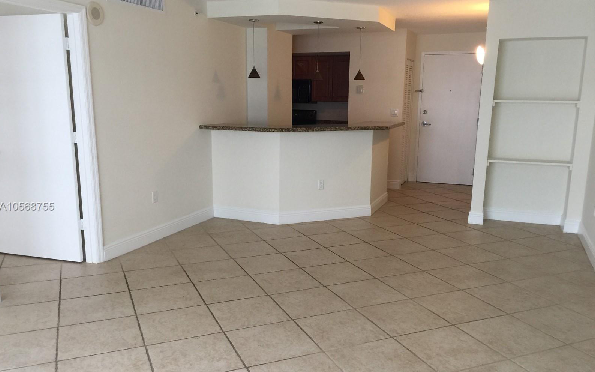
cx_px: 297
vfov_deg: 40.5
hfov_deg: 61.2
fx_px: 503
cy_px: 207
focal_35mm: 31
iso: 50
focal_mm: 4.15
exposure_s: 1/30
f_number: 2.2
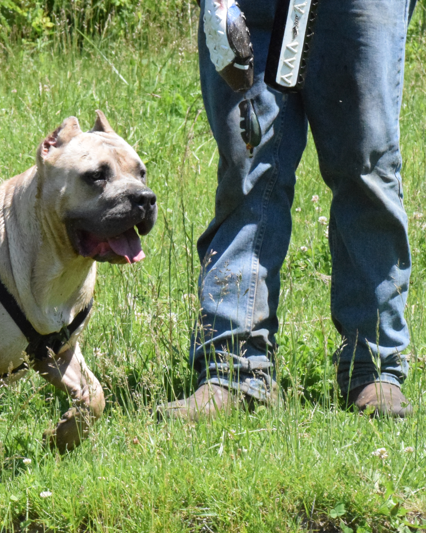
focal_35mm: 355
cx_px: 20
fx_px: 5594
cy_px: 221
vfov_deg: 5.4
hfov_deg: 4.4
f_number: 22
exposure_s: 1/1600
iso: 6400
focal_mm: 130
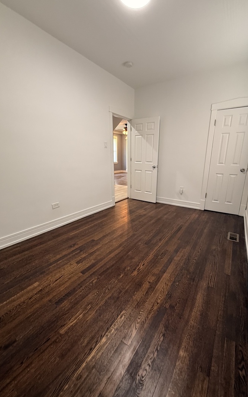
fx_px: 162
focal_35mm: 15
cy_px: 198
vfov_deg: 101.4
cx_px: 136
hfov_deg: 74.6
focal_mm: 2.22
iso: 250
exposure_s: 1/60
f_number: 2.2
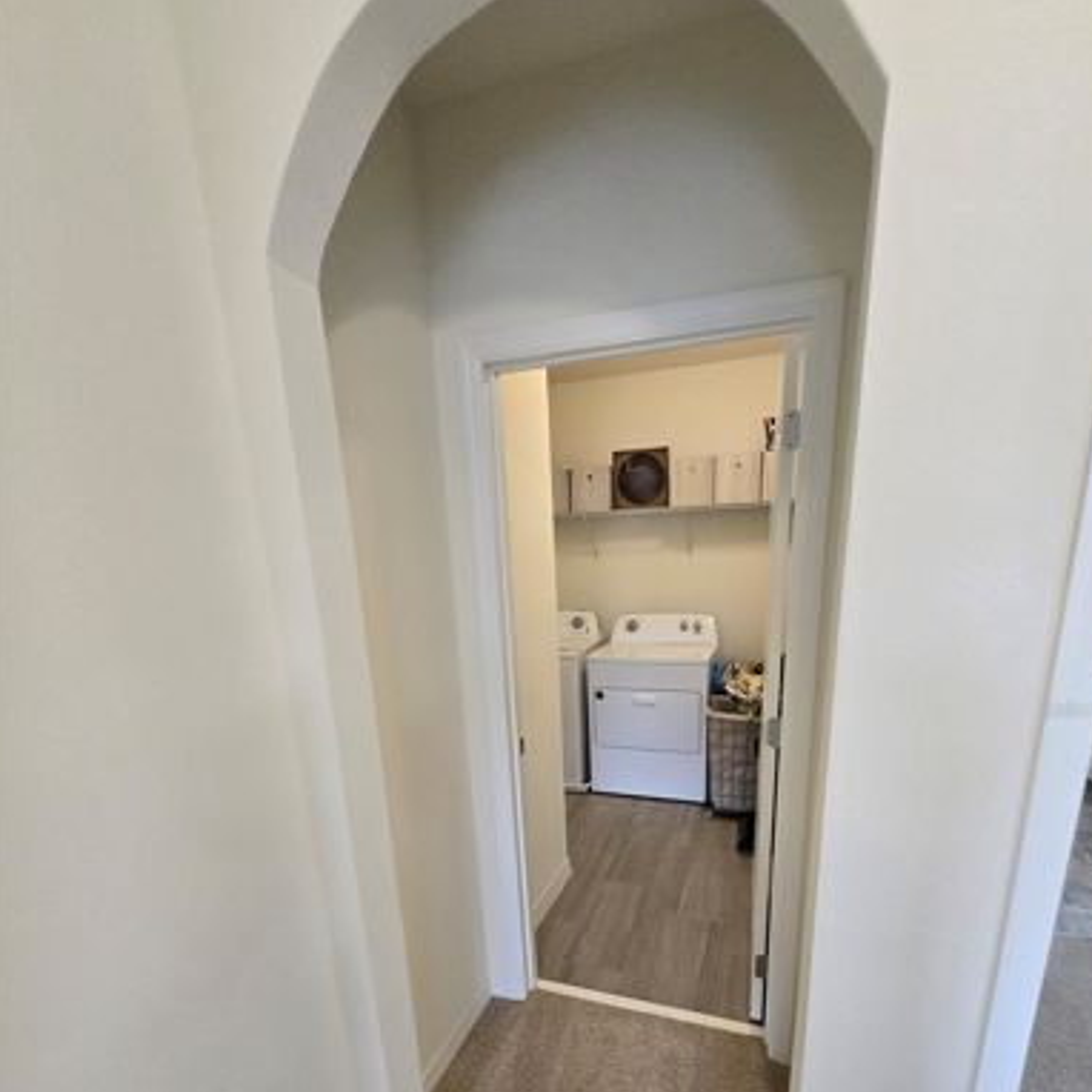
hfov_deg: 87.4
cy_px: 709
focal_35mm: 16
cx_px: 562
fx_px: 571
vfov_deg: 85.0
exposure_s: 1/60
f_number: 2.2
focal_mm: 1.7
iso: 160
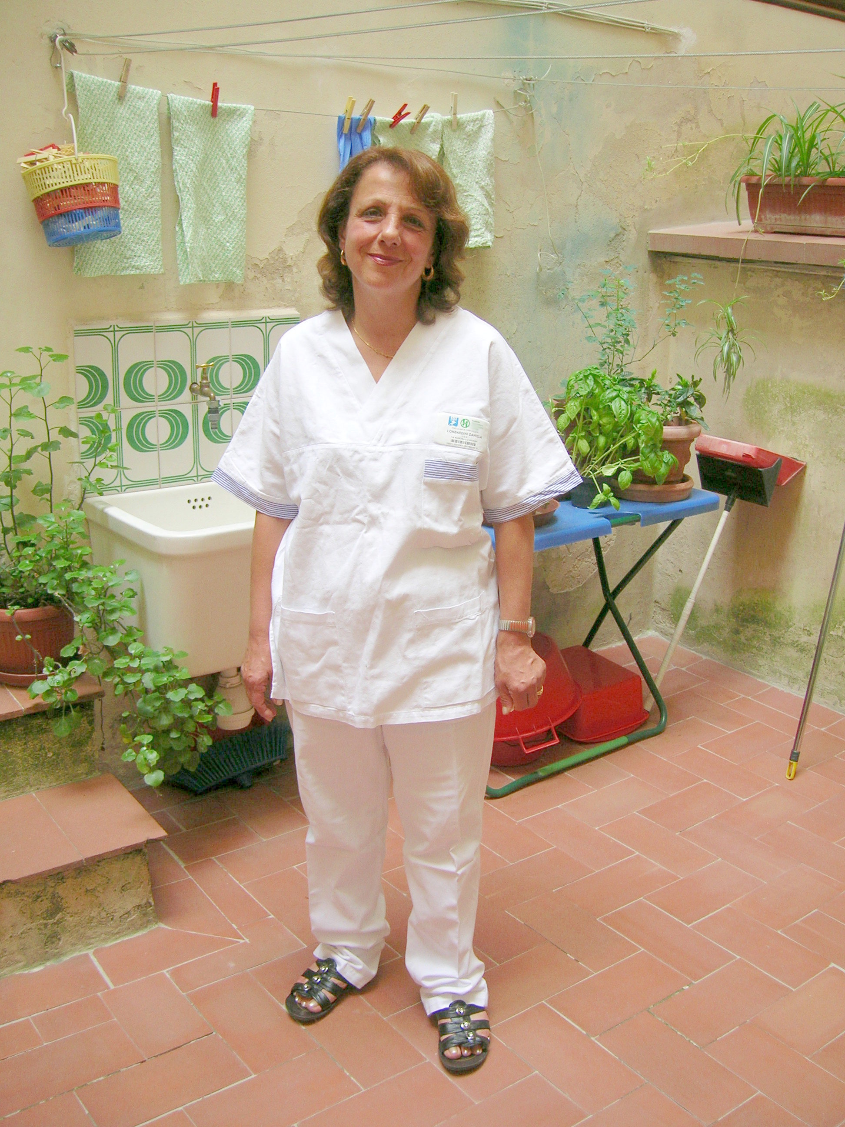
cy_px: 564
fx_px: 1107
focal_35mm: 34
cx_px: 422
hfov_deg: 41.8
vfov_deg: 54.0
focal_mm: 5.7
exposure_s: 1/57.6
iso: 50
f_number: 2.9
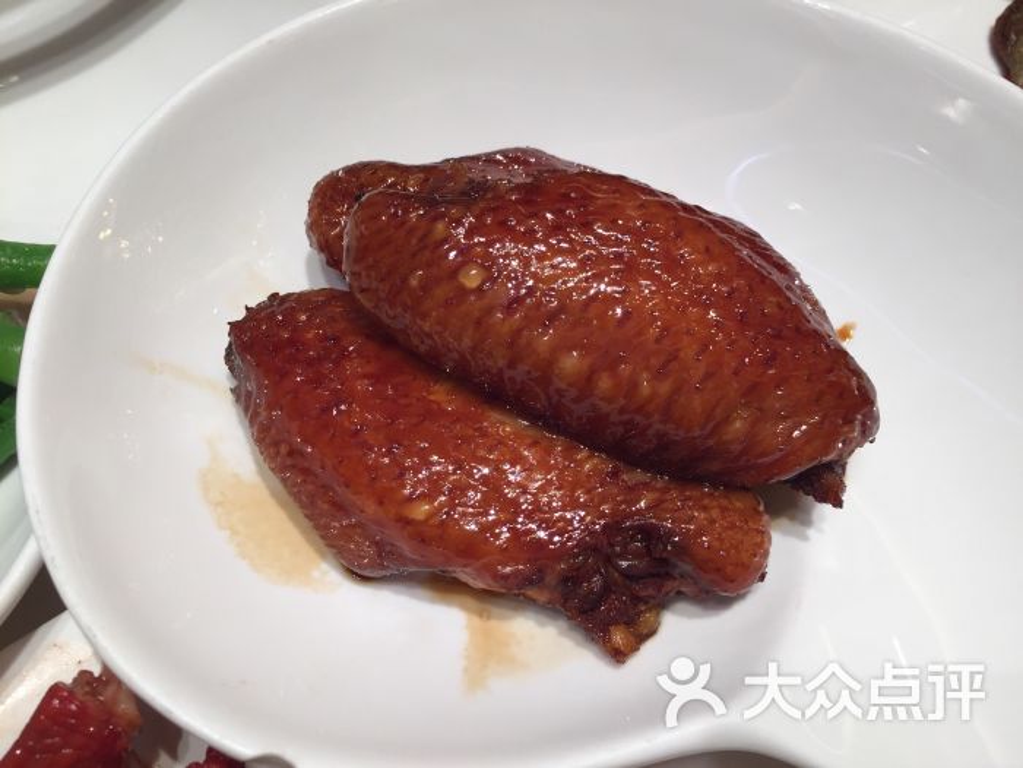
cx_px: 512
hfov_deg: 61.7
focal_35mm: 29
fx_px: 857
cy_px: 384
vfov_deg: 48.2
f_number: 2.2
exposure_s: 1/50
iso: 40
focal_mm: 4.15
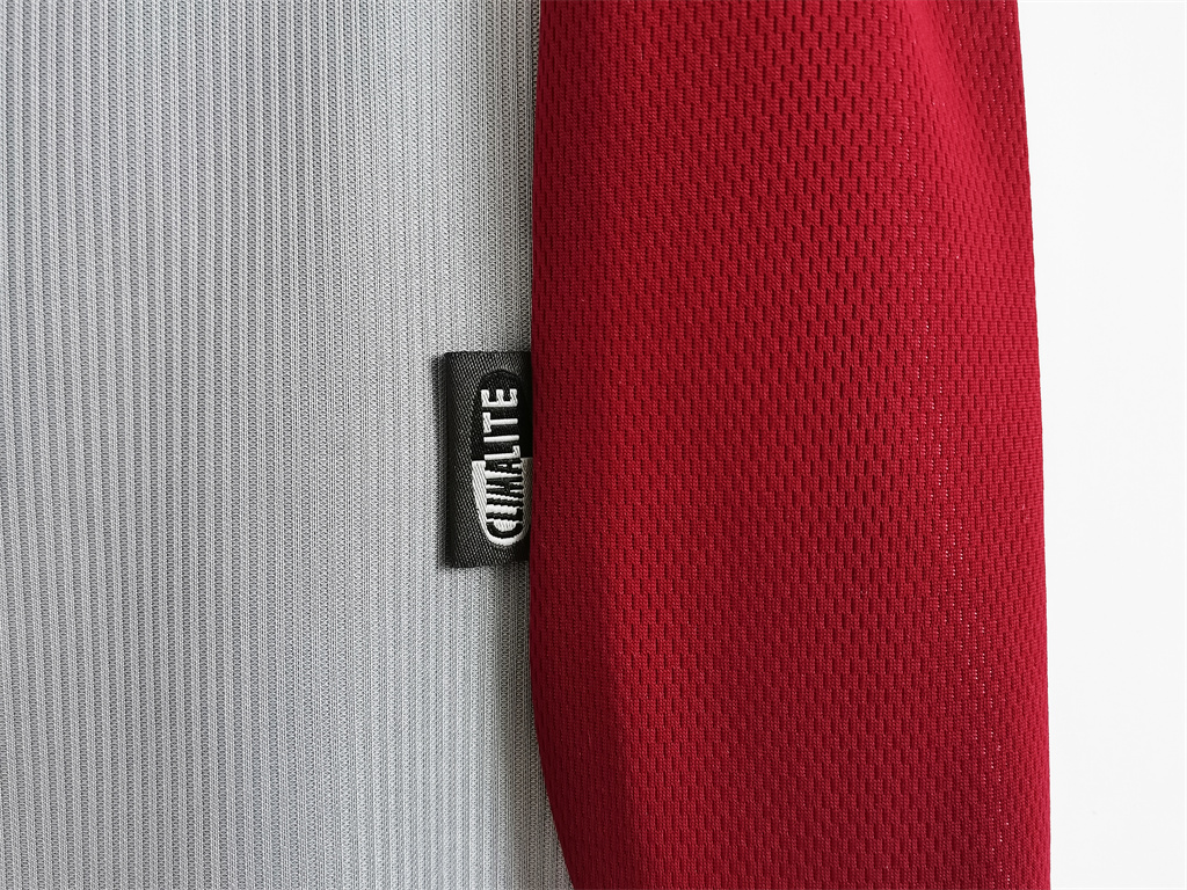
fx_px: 994
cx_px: 594
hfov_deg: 61.7
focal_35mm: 29
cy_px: 445
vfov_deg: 48.2
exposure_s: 1/60
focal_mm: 5.58
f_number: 1.8
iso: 250
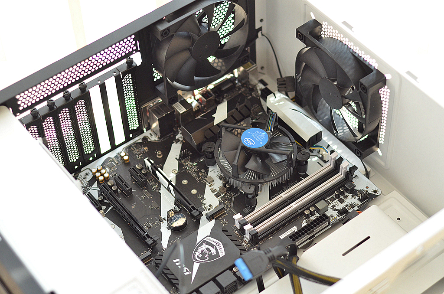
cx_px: 222
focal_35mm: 75
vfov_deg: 18.1
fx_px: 923
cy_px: 147
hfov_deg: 27.0
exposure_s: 1/320
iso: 640
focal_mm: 50
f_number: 2.2
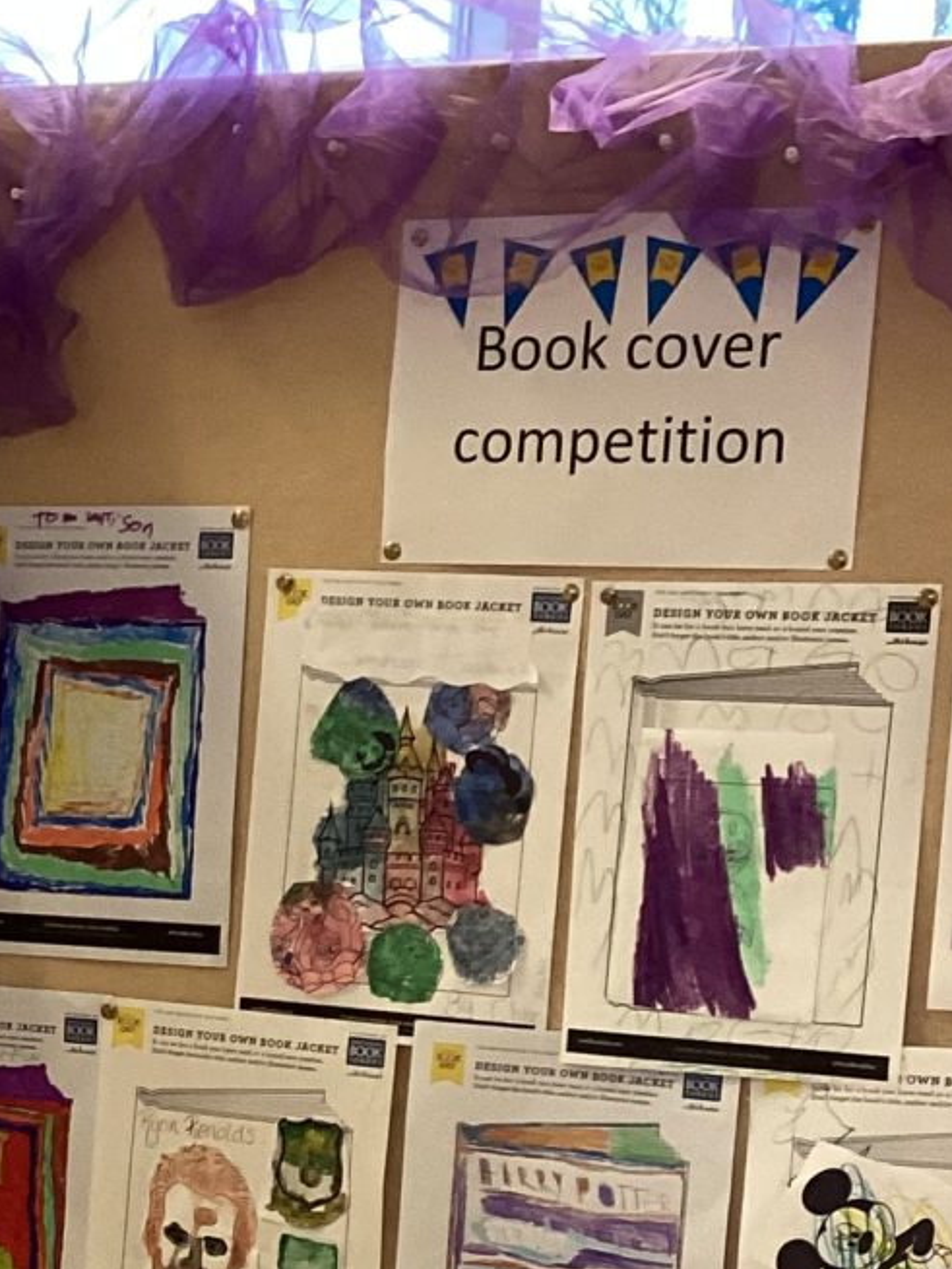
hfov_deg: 16.0
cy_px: 1162
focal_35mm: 91
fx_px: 3335
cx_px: 76
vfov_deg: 21.0
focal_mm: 3.3
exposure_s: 1/50
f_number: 2.4
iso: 100
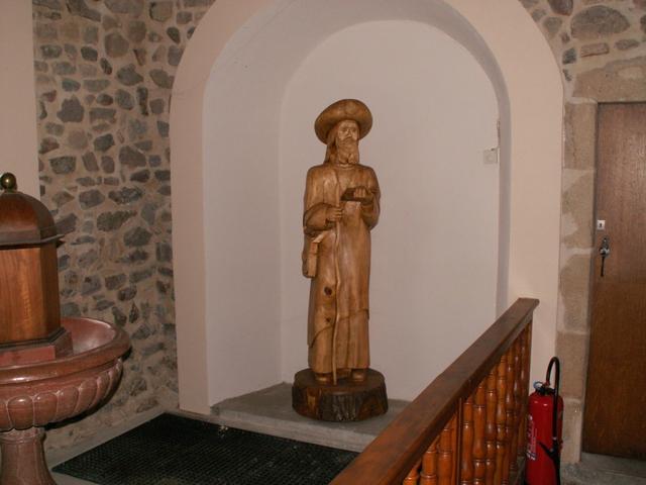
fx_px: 653
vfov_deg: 40.7
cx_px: 323
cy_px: 242
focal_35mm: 35
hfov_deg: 52.6
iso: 160
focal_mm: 5.86
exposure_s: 1/40
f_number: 2.8
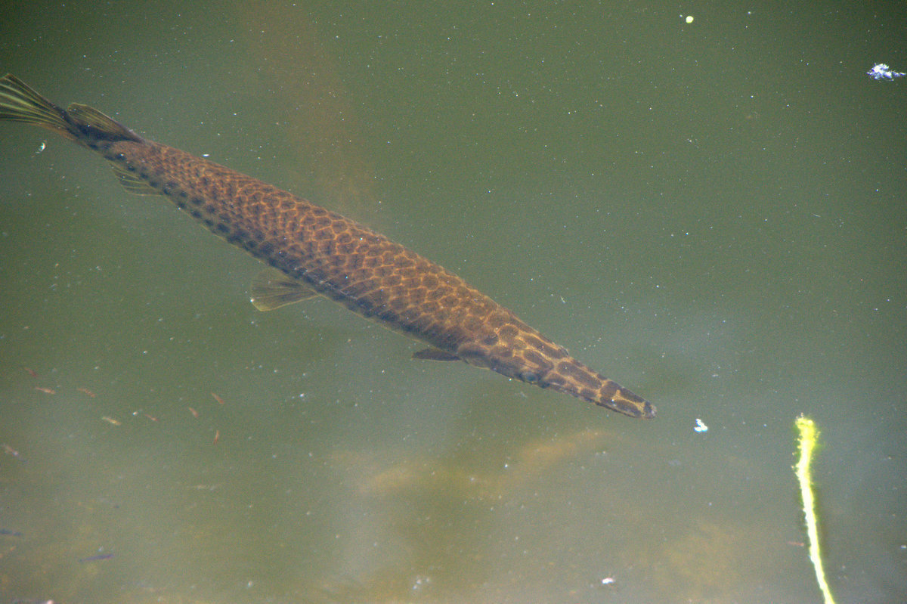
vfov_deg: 5.4
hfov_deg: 8.1
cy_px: 302
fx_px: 6422
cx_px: 454
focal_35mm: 255
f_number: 7.1
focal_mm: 170
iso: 1600
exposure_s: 1/160
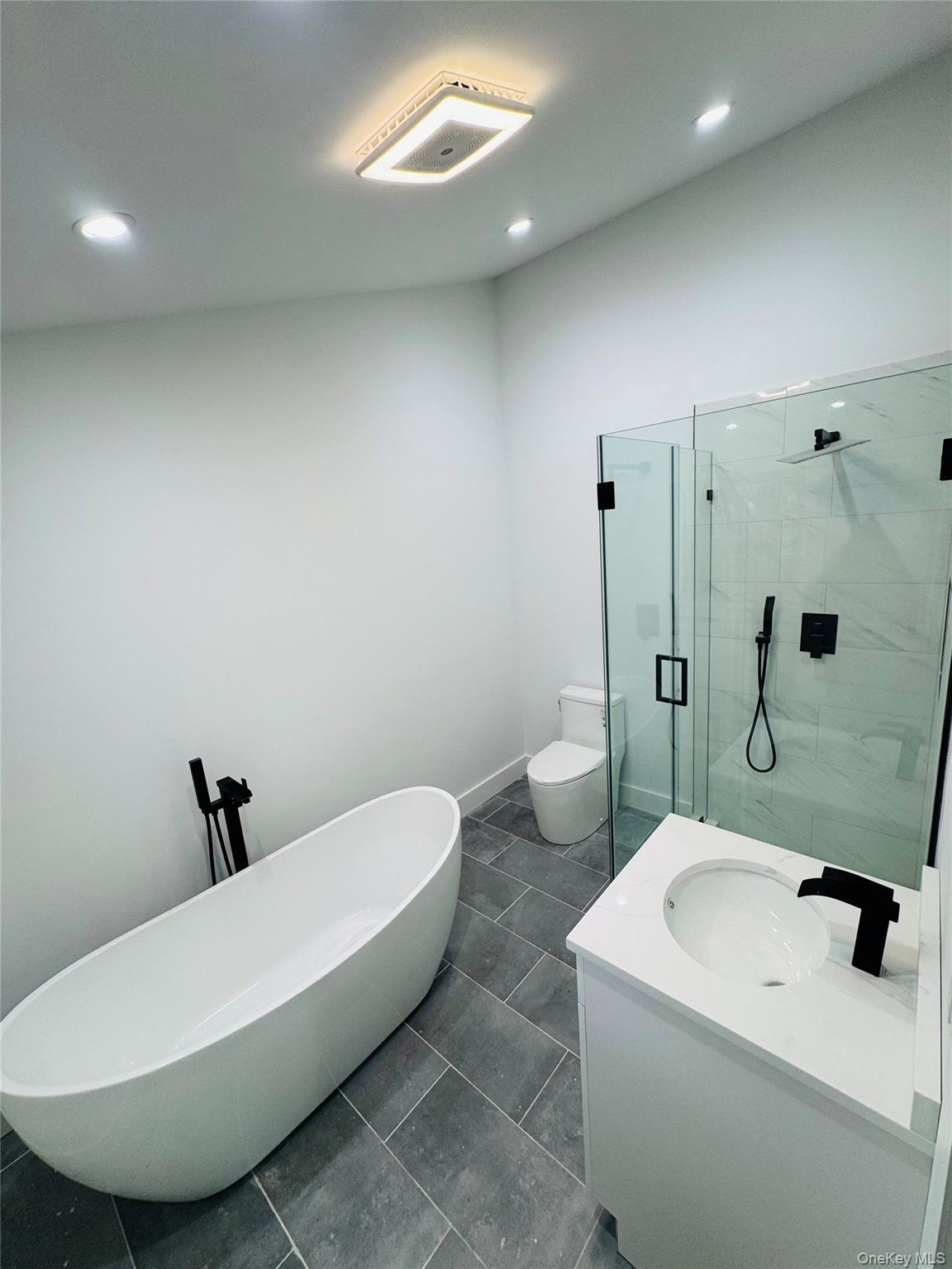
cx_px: 476
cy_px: 634
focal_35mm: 14
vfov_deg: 102.1
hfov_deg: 85.7
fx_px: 513
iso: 80
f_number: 2.2
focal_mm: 2.22
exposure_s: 1/120
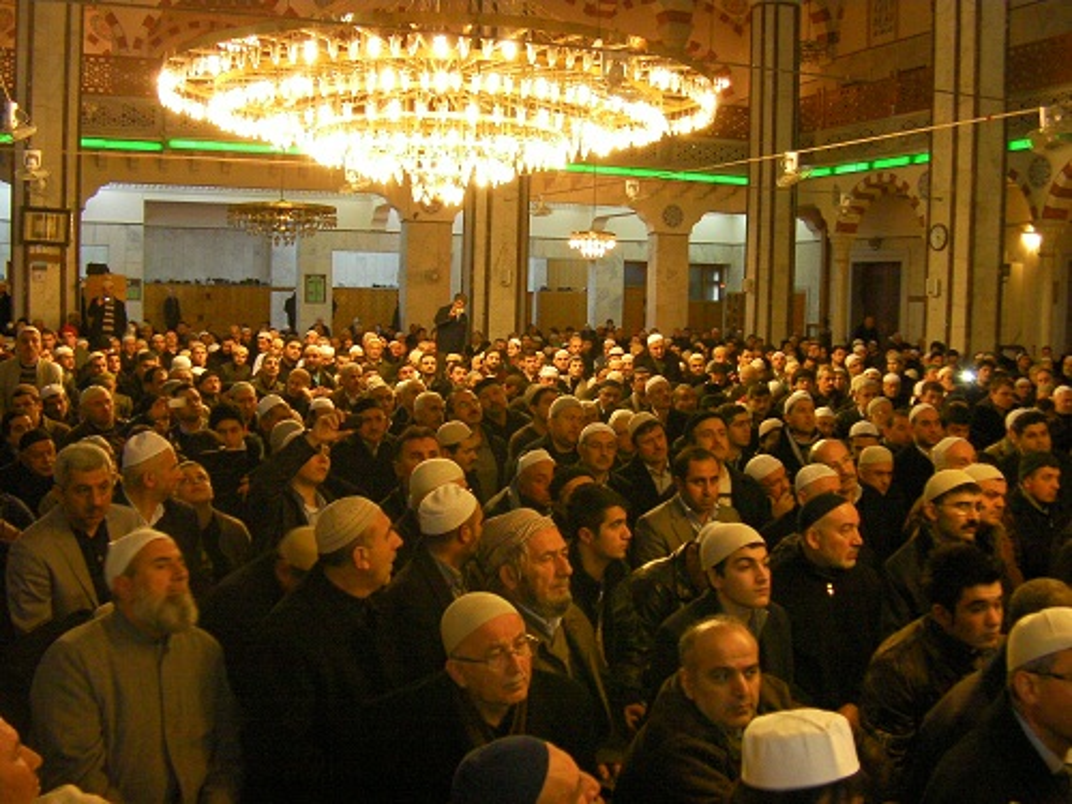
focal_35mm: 38
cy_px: 402
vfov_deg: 37.7
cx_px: 536
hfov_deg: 49.0
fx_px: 1177
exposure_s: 1/15.2
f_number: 3.5
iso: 400
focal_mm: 6.8
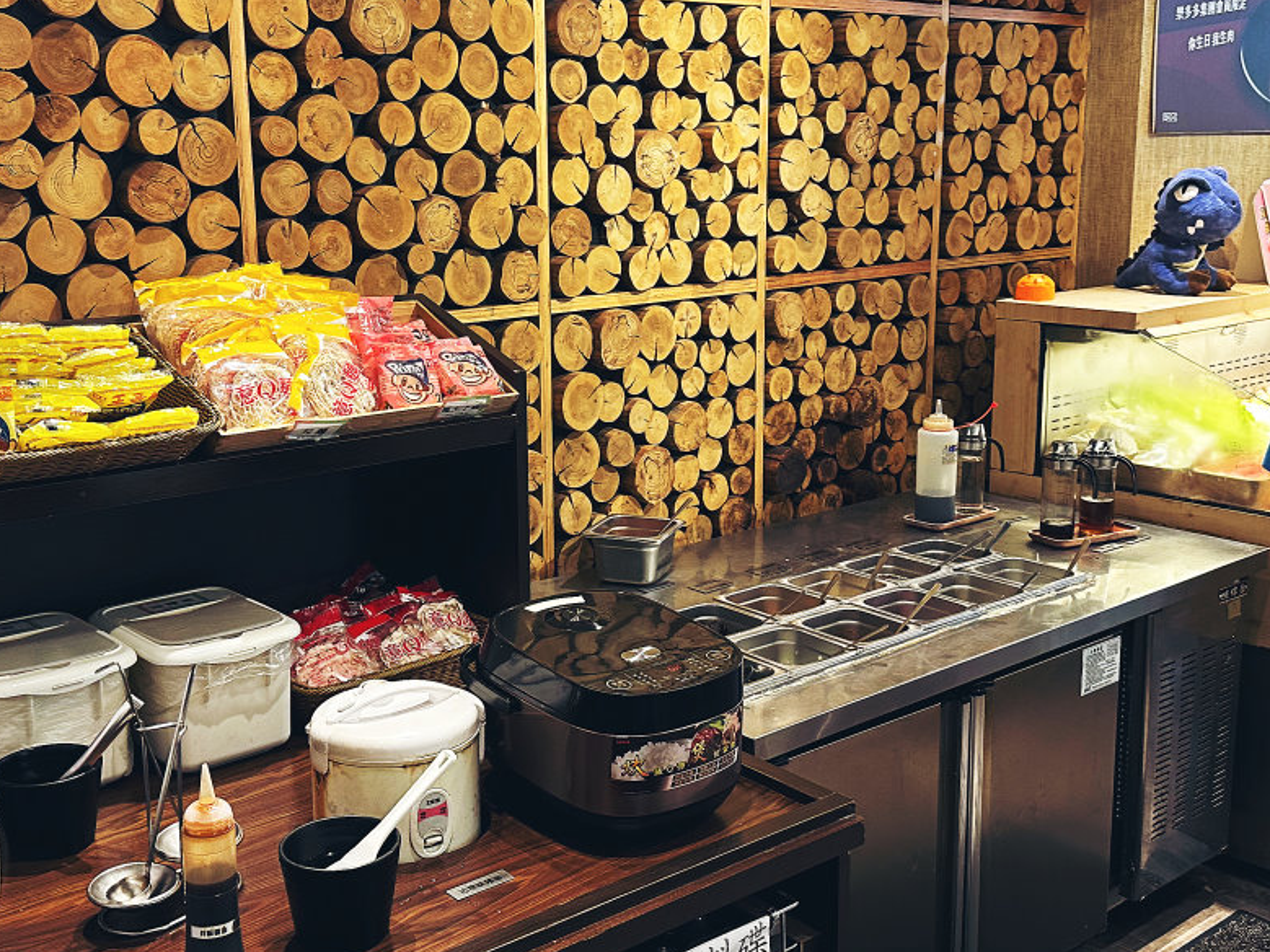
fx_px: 1504
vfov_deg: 35.1
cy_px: 430
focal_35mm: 41
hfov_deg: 45.8
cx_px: 620
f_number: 1.78
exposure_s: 1/60
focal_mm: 6.86
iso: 160
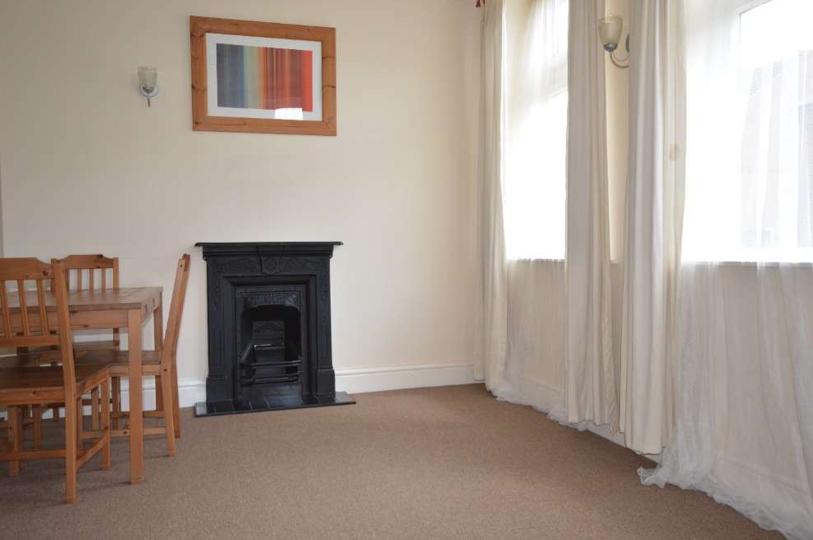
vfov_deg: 42.3
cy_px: 269
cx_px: 408
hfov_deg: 60.3
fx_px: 699
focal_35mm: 31
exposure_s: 1/80
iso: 400
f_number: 5.6
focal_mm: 20
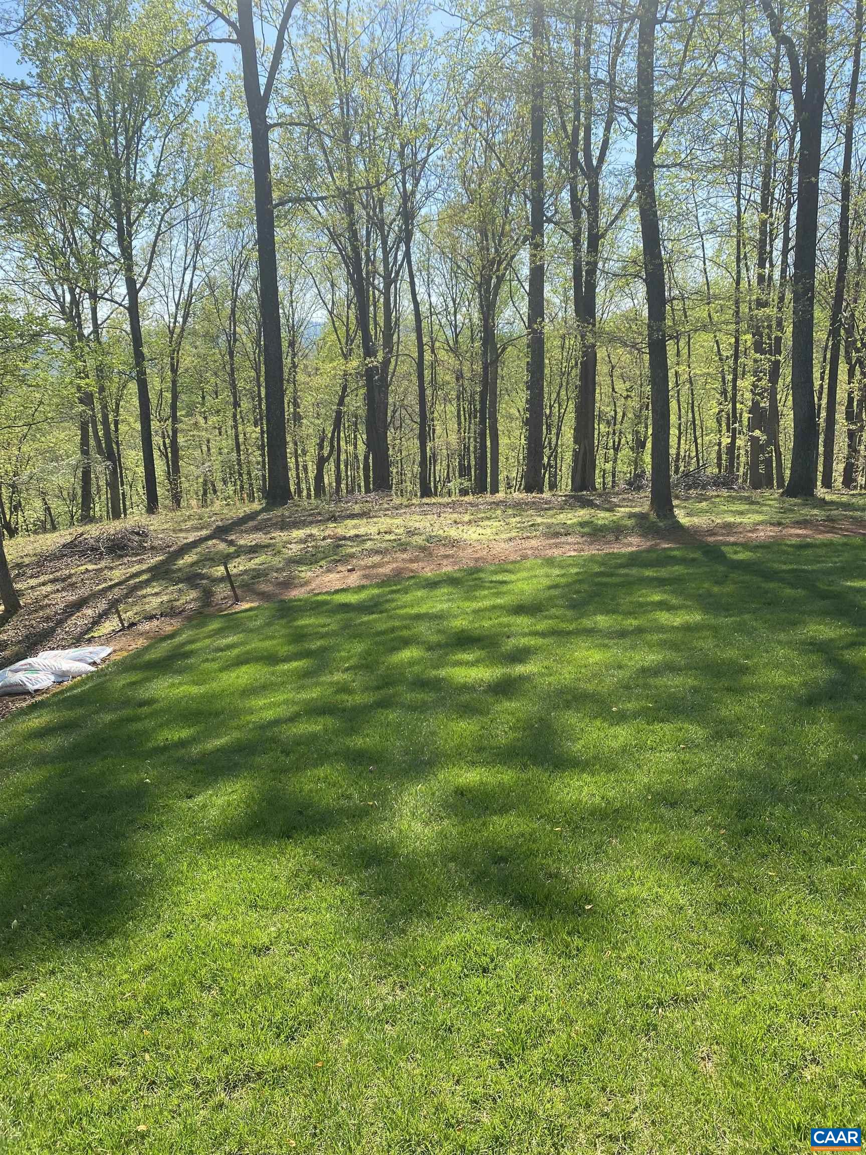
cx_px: 433
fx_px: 867
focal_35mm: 26
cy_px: 578
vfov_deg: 67.3
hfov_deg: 53.1
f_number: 1.8
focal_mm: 4.25
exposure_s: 1/1362
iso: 32
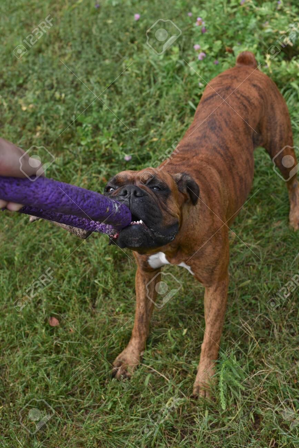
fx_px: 623
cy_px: 224
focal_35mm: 50
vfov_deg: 39.6
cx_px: 150
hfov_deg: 27.0
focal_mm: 50
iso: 200
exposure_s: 1/640
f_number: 6.3
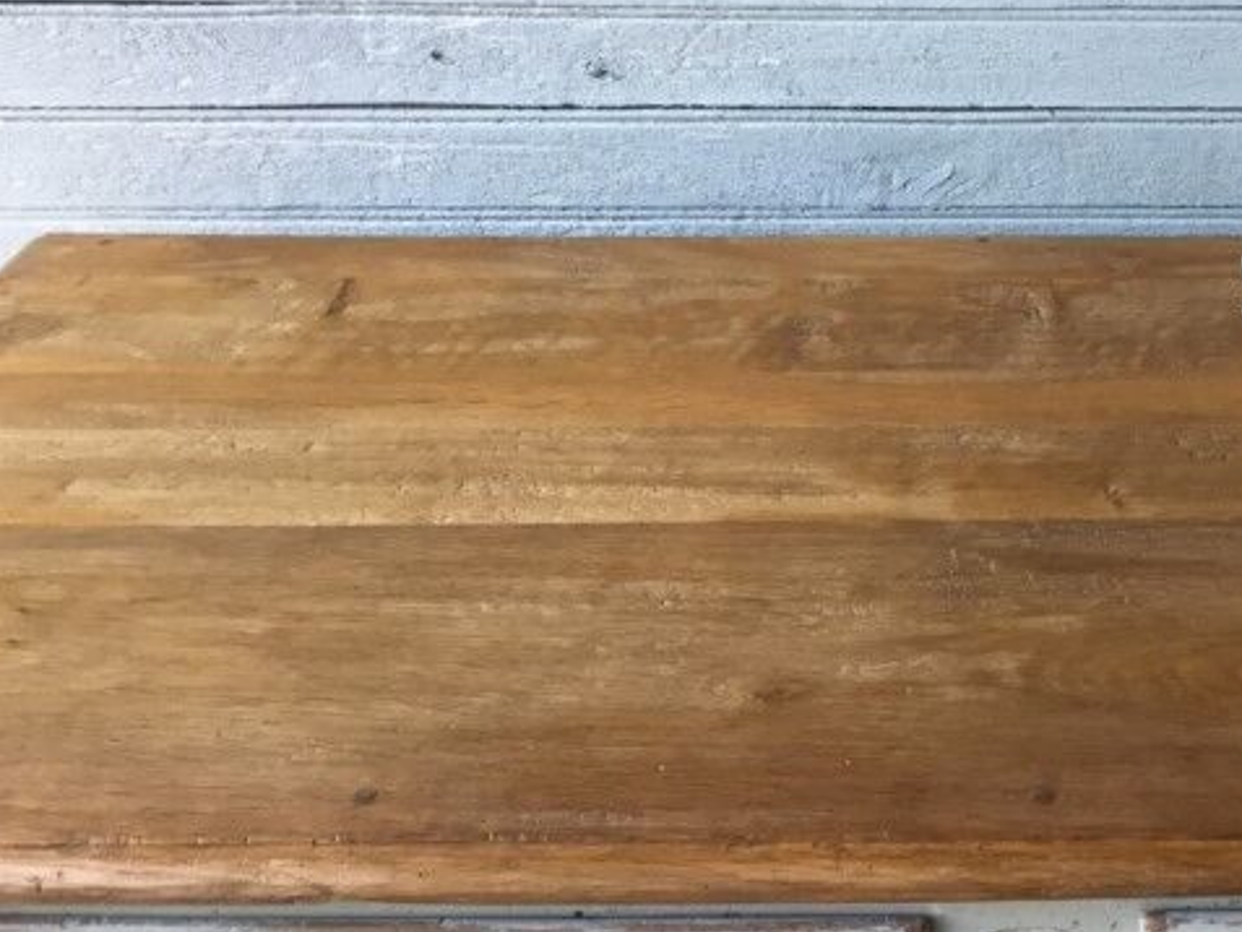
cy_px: 164
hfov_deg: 35.7
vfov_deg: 27.4
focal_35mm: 52
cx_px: 979
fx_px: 1866
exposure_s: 1/33
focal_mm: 3.3
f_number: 2.4
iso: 25
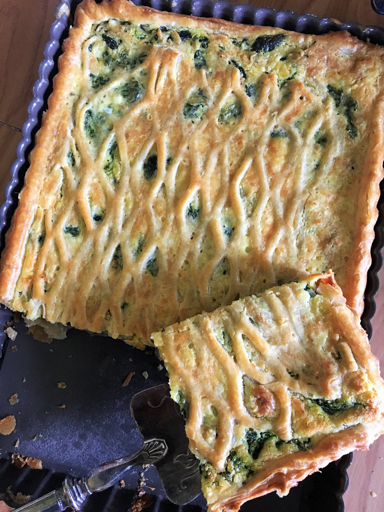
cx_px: 192
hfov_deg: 48.2
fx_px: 429
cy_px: 256
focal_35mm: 29
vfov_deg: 61.7
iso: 200
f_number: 2.2
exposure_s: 1/17
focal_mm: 4.15
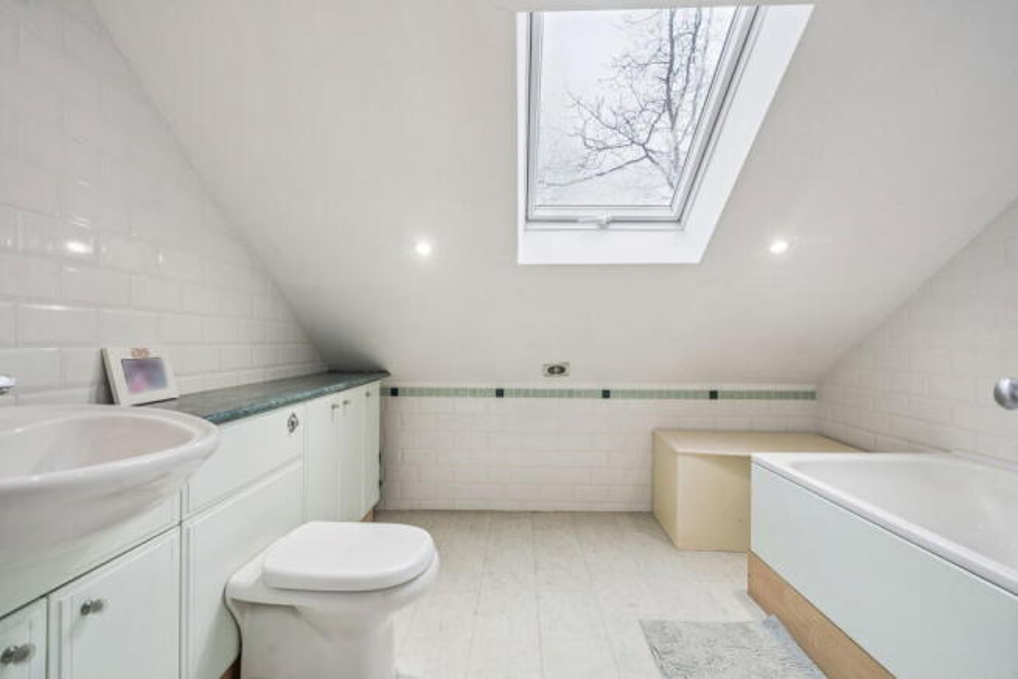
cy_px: 340
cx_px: 509
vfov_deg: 73.8
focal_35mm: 16
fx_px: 453
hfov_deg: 96.7
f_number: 8
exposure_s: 1/30
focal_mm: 16
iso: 320
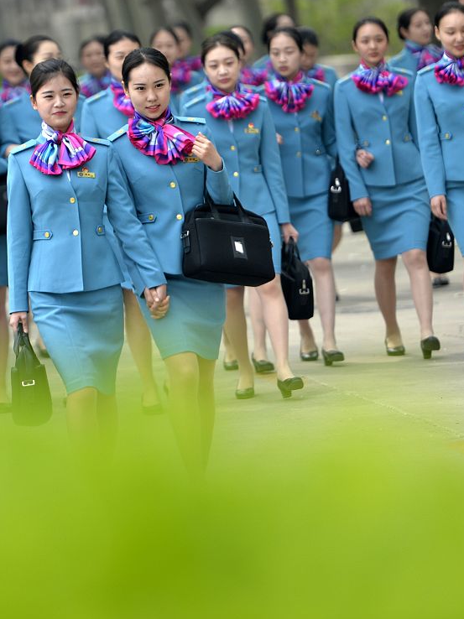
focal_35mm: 297
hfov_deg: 5.0
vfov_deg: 6.7
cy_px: 291
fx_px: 5311
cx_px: 207
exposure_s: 1/1600
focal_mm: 190
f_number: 2.8
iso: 200
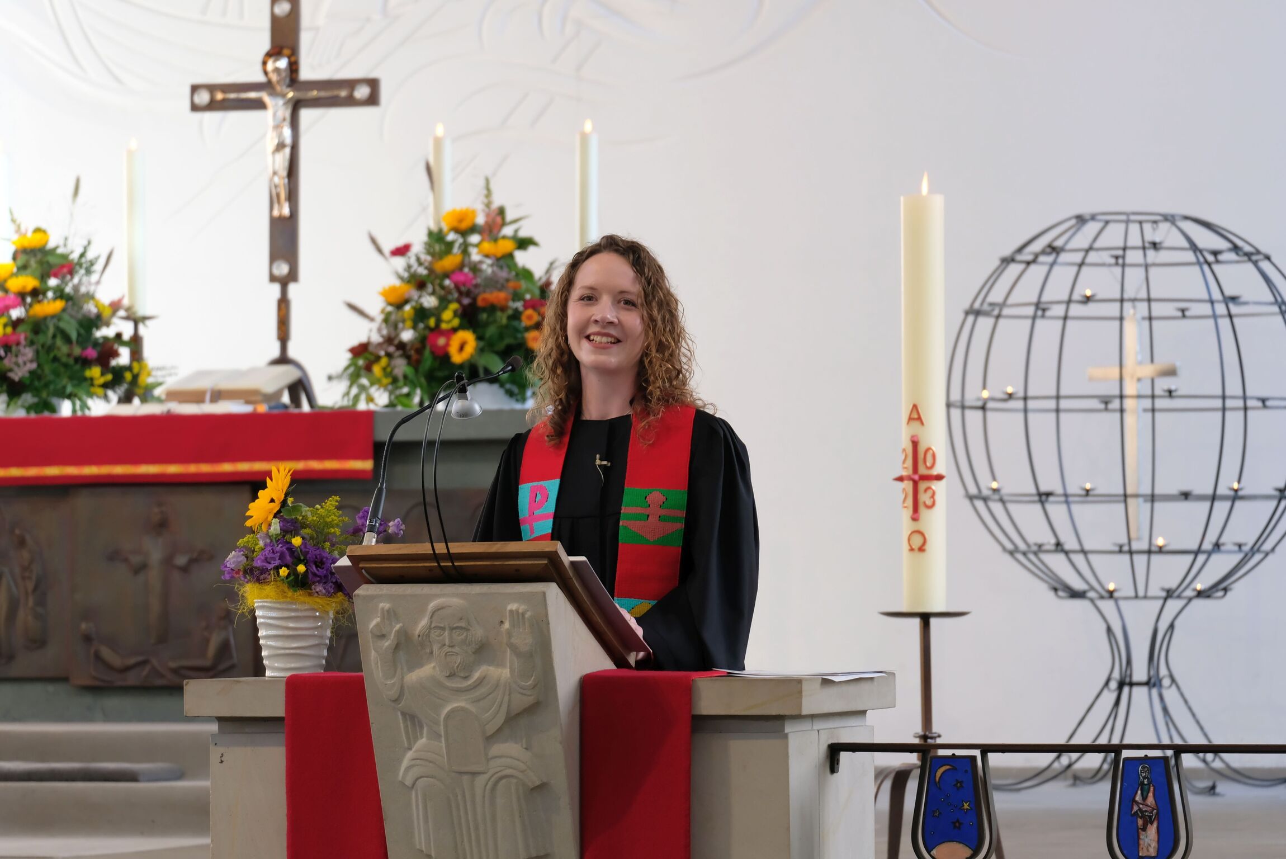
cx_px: 643
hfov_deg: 15.2
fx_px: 4825
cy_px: 430
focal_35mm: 135
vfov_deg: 10.2
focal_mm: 90
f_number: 5.4
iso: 800
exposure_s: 1/60
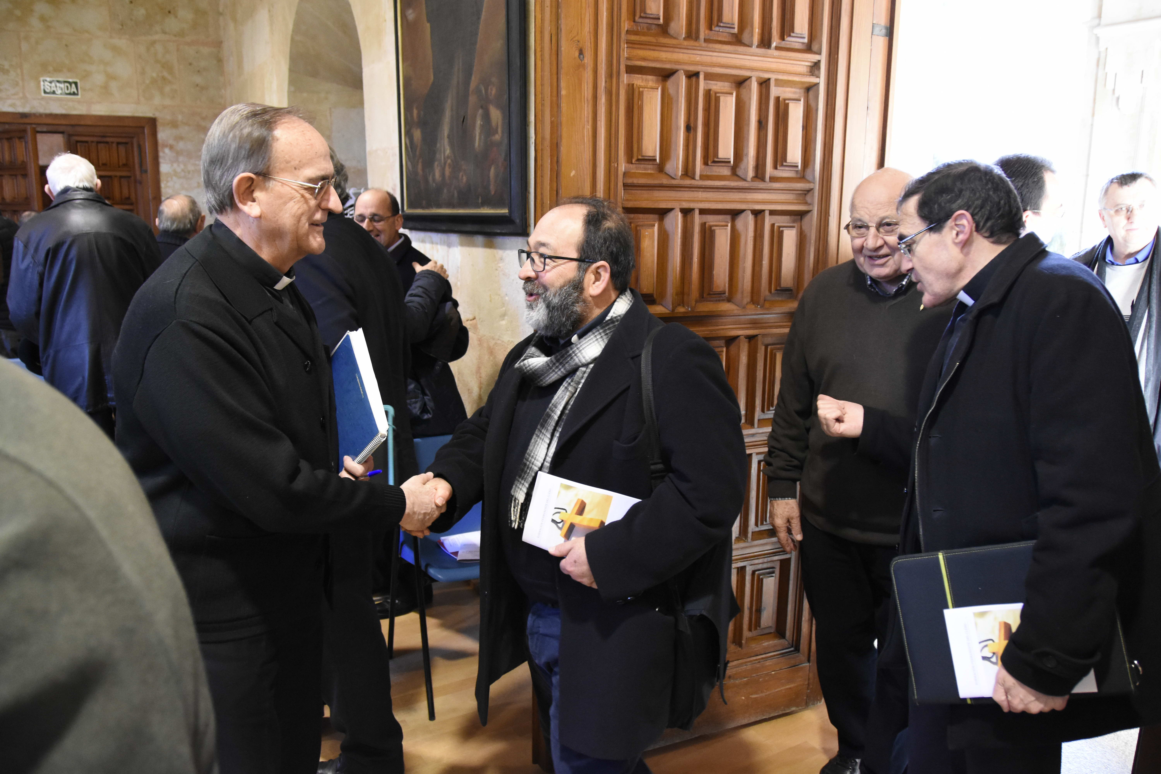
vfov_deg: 47.9
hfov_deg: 67.4
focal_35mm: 27
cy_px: 387
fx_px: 871
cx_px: 580
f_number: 3.5
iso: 2800
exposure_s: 1/80
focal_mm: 18
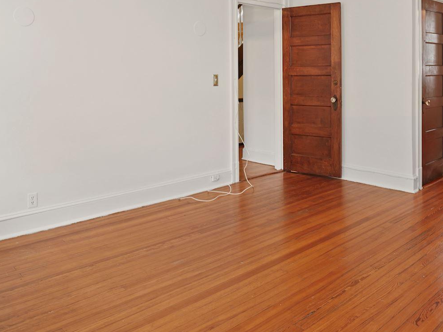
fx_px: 397
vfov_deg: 42.6
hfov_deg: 58.1
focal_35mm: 31
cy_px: 49
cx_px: 251
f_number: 8
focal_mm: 16
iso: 200
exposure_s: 1.3
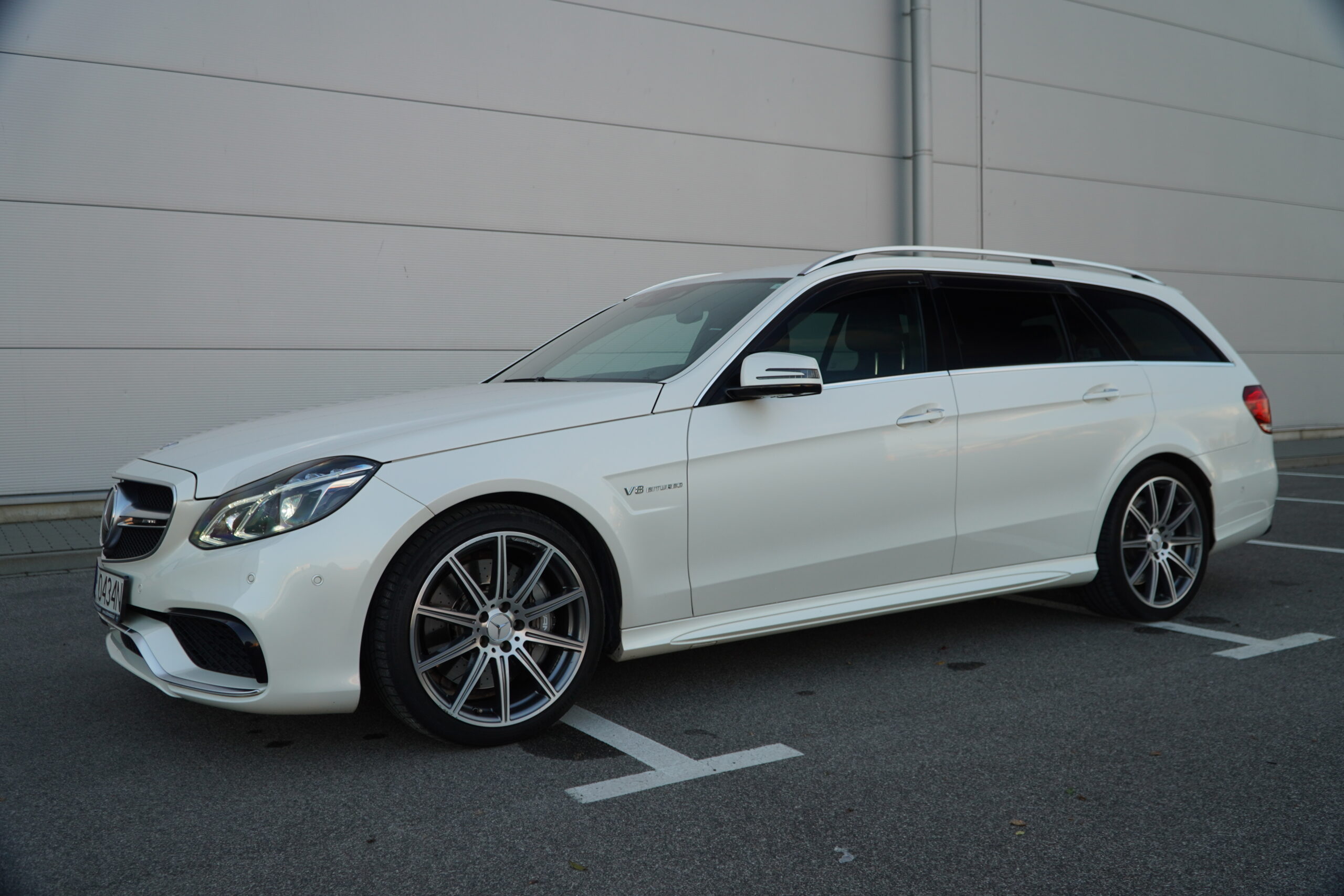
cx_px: 672
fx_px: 1120
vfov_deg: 43.6
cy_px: 448
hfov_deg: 61.9
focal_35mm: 30
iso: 160
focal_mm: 20
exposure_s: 1/160
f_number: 4
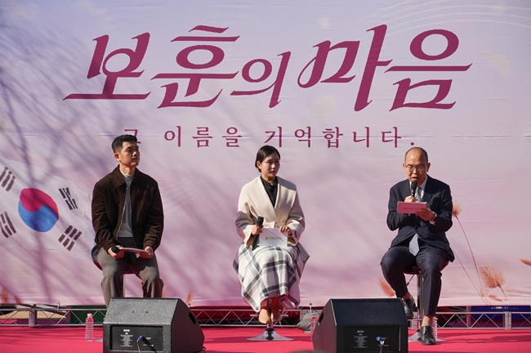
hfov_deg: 19.5
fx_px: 1547
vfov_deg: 13.0
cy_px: 176
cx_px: 266
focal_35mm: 105
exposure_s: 1/640
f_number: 5.6
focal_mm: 105
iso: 100
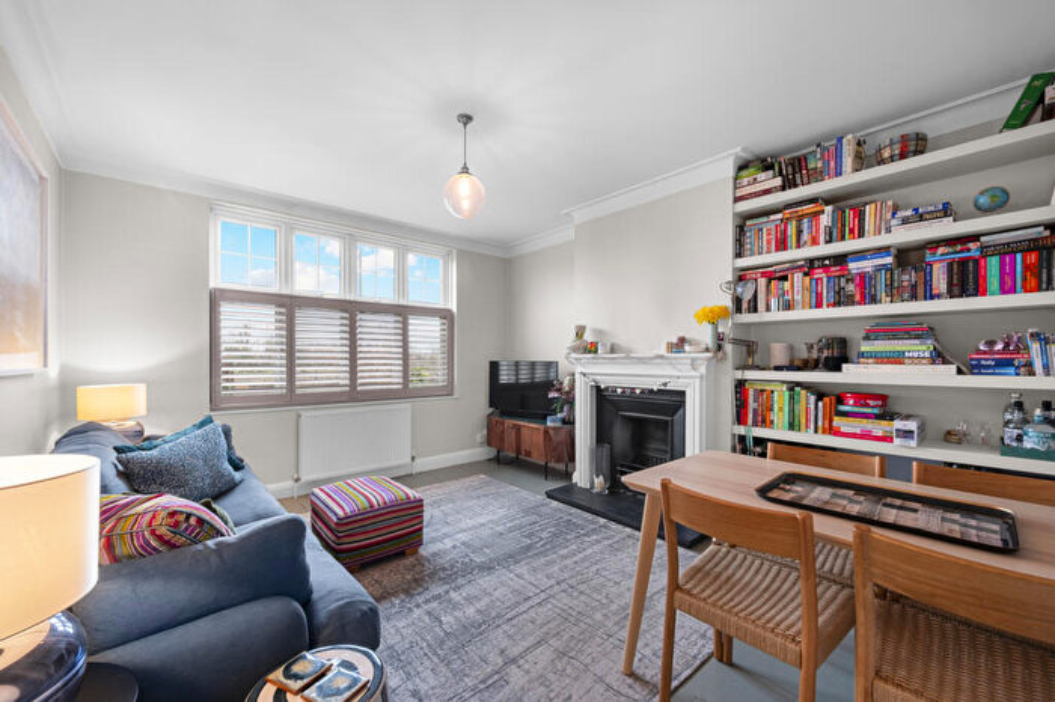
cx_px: 528
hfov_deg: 104.3
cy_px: 351
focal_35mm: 14
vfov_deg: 81.2
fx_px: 410
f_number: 16
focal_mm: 14
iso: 200
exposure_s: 2
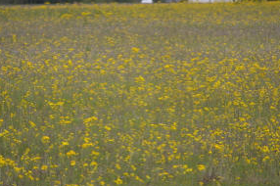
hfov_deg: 4.1
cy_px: 95
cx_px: 137
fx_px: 3939
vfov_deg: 2.7
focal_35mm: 507
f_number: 5.6
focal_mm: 175
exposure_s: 1/800
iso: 200
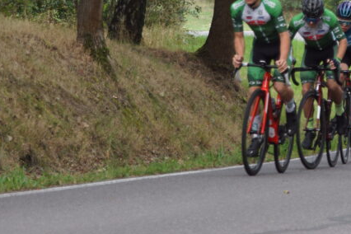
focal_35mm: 270
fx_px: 2634
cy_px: -3
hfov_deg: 7.6
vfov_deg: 5.1
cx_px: 334
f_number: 5.6
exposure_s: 1/160
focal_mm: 75
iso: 160
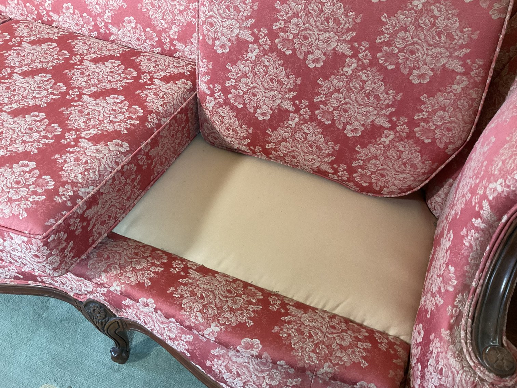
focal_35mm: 29
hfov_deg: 61.7
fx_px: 433
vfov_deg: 48.2
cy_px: 194
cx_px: 258
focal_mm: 3
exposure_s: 1/60
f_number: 1.8
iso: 250
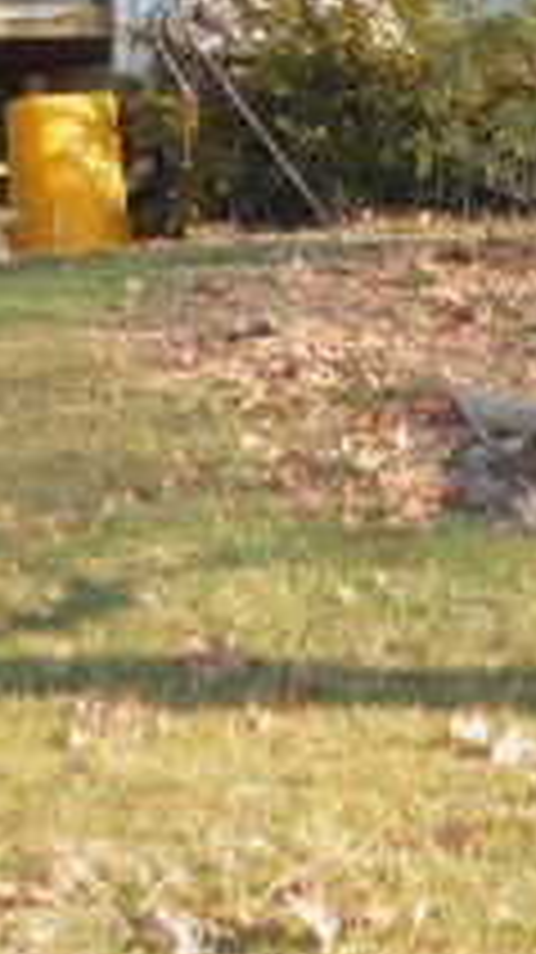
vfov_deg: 14.2
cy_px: -90
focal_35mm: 148
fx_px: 3745
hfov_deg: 8.2
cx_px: 486
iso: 125
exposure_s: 1/200
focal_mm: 8
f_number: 3.7
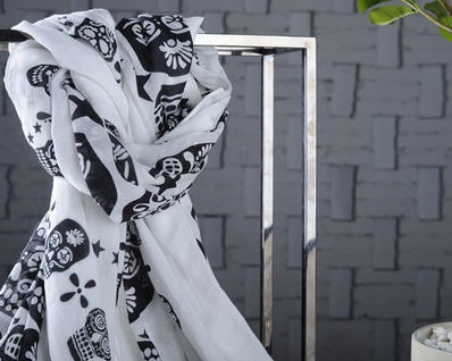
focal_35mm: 59
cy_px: 188
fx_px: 789
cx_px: 257
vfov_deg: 25.8
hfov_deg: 31.9
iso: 200
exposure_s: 1/200
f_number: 11
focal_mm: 50
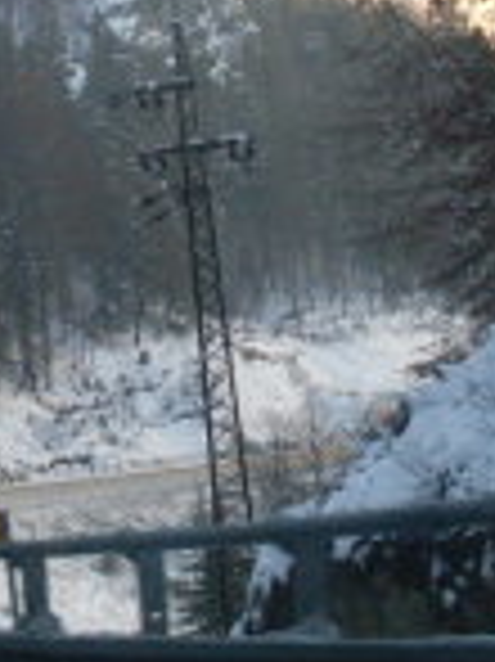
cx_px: -198
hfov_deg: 11.5
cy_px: 126
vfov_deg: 15.8
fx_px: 2368
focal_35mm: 124
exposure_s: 1/125
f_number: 2.8
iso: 80
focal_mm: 6.3
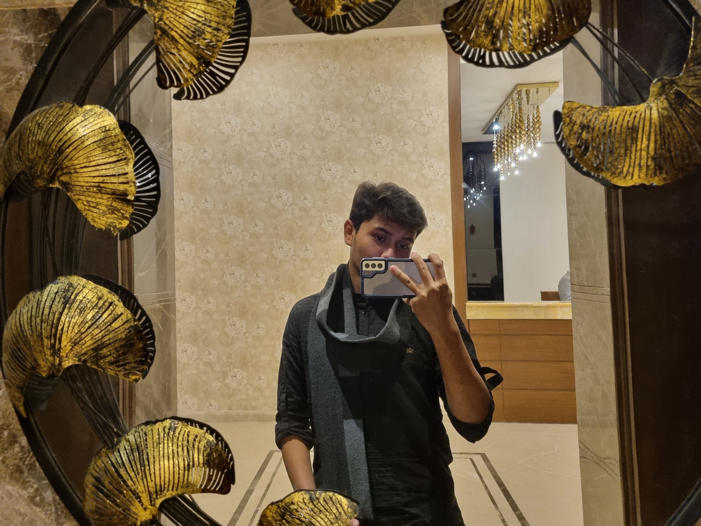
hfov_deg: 67.3
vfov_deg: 53.1
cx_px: 350
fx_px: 527
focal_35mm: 26
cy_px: 263
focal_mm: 5.4
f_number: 1.8
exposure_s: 1/50
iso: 640
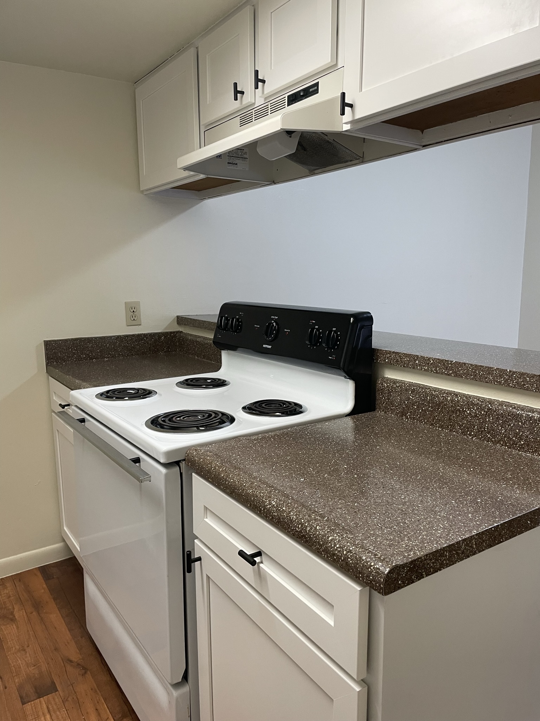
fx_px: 541
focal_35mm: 26
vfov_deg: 67.3
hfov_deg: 53.1
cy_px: 360
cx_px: 270
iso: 100
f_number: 1.6
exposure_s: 1/60
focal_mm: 4.2
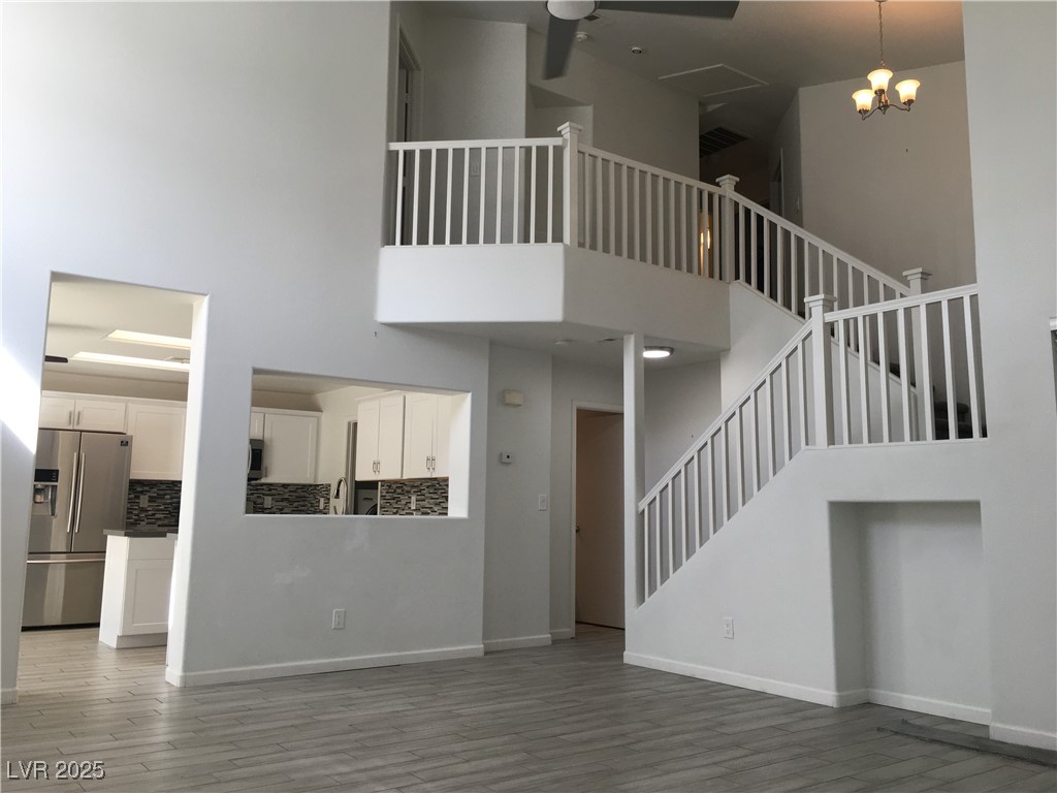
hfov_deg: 61.7
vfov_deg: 48.2
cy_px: 396
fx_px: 886
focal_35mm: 29
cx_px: 528
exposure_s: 1/120
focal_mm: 4.15
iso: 40
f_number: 2.2
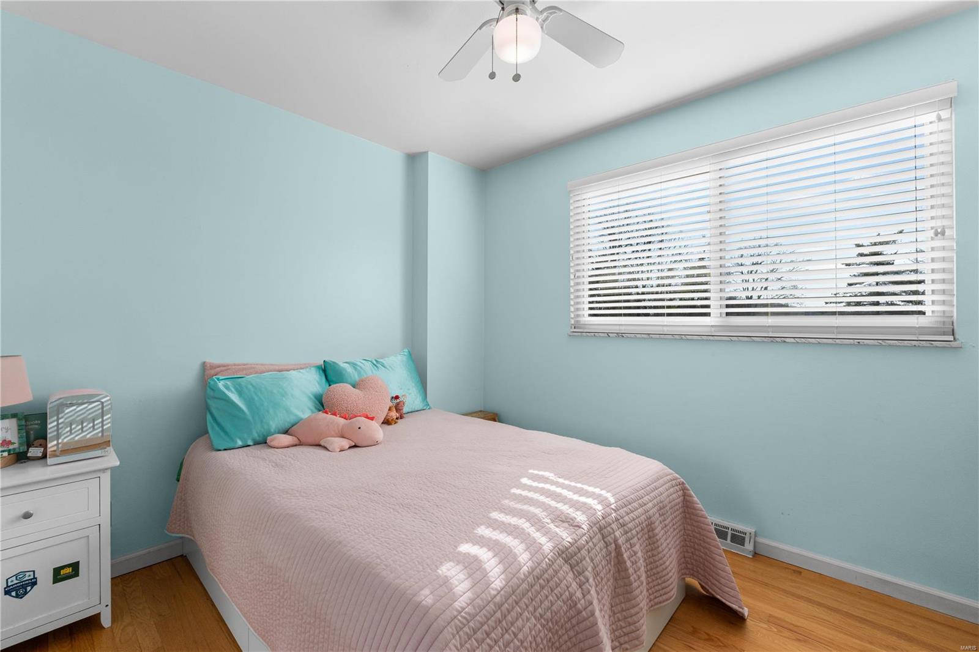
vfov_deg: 77.3
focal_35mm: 15
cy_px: 326
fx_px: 408
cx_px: 490
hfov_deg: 100.4
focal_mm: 10
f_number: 5.6
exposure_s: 1/125
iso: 400
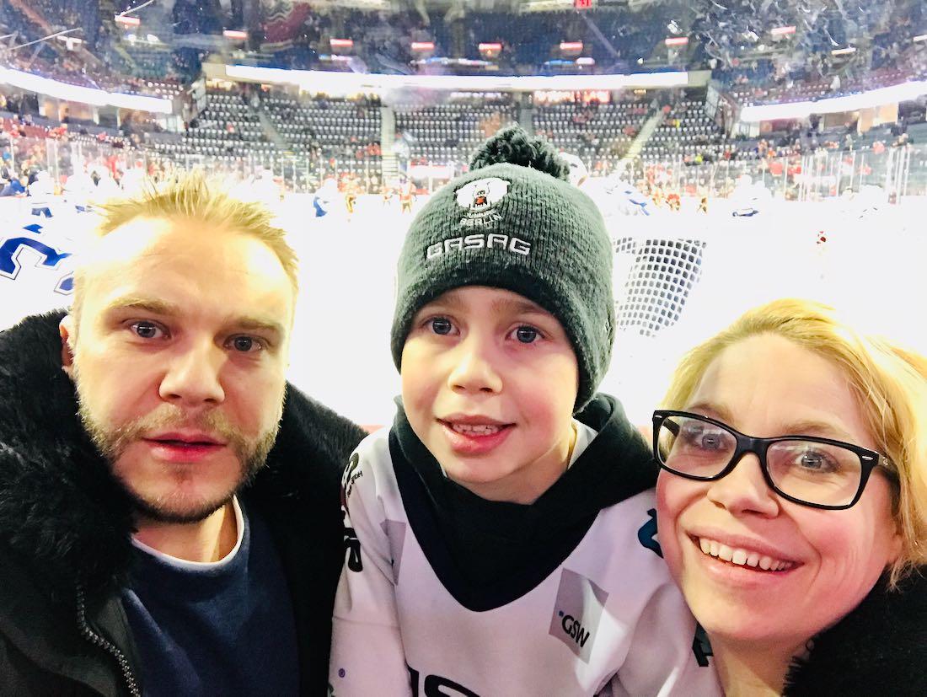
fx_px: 858
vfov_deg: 44.2
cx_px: 464
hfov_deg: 56.8
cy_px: 348
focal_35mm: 32
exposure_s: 1/30
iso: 125
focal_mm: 2.87
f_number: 2.2
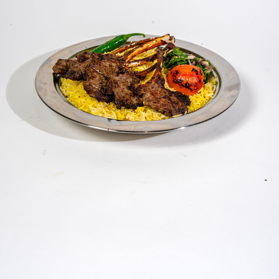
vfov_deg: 21.7
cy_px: 69
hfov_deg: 21.9
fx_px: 720
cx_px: 140
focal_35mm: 79
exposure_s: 1/100
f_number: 8
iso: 640
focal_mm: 61
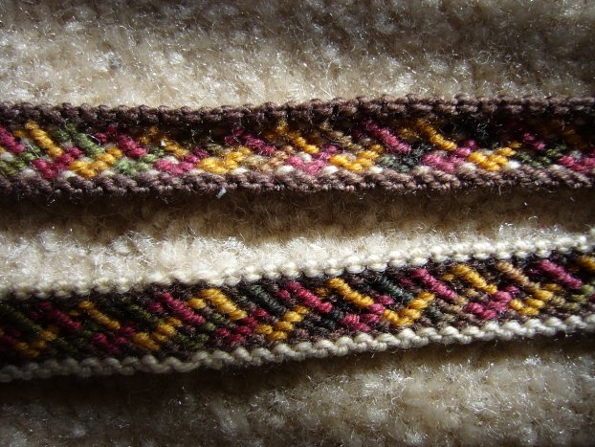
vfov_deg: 39.7
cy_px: 228
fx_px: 619
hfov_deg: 51.3
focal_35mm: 36
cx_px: 298
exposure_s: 1/160
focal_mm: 5.8
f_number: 2.8
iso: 100
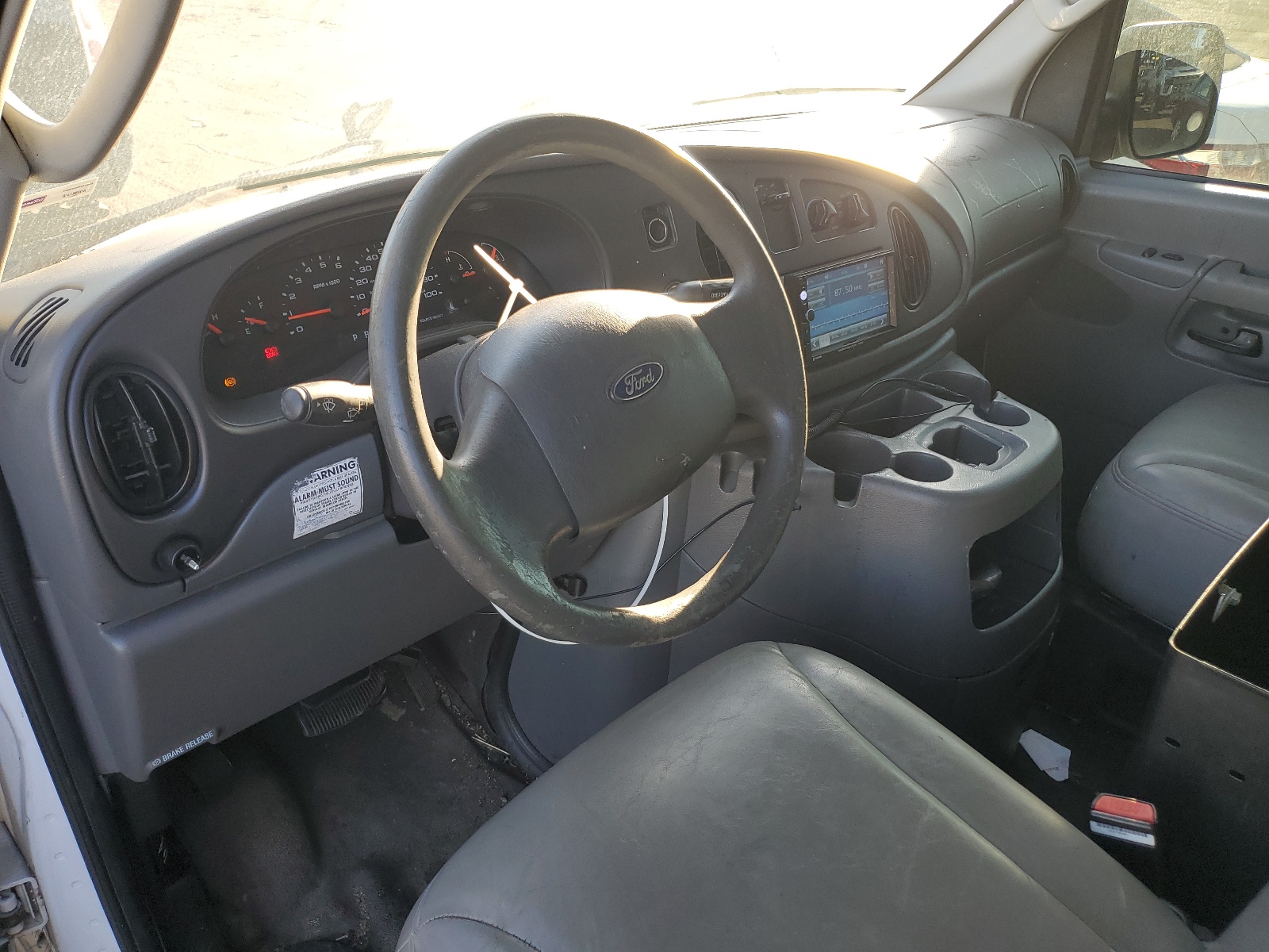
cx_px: 634
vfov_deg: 53.1
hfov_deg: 67.3
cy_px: 476
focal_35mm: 26
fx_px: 953
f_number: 1.5
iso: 50
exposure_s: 1/192
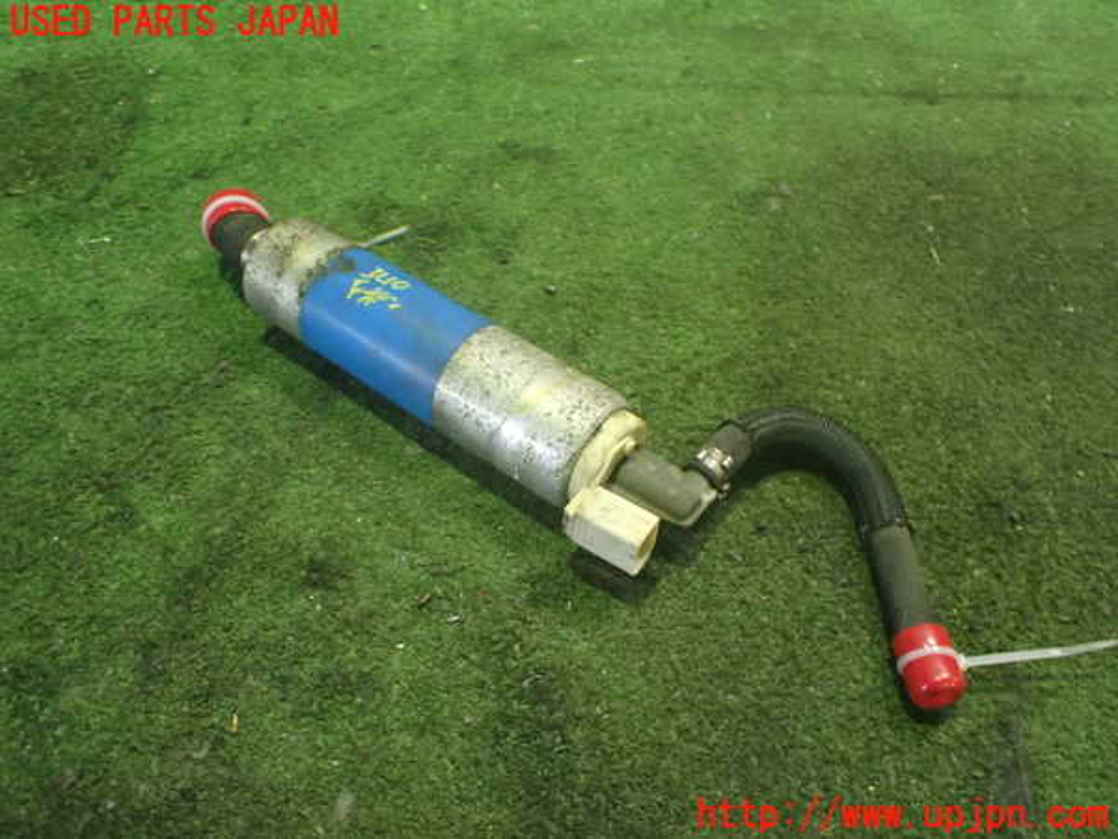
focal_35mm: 30
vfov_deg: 46.8
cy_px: 420
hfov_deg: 60.0
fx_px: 969
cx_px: 559
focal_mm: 5.4
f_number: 2.3
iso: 1000
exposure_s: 1/30
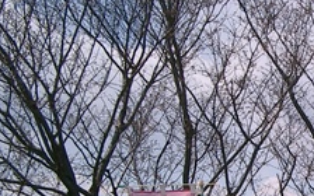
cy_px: 202
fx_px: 984
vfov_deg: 11.3
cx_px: 420
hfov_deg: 17.0
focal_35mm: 115
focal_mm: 7.6
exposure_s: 1/1600
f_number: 5
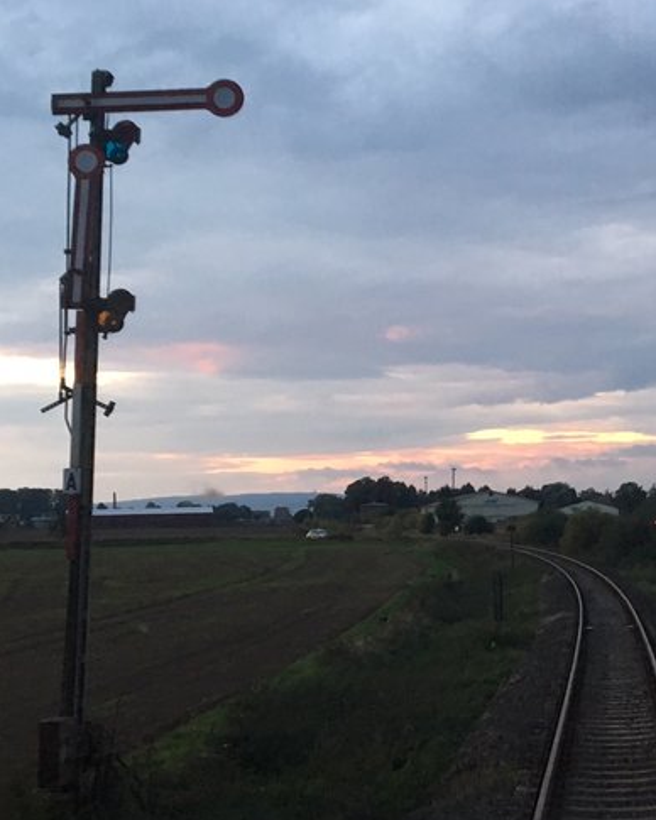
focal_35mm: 70
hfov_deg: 21.5
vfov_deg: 27.1
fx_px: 1699
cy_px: 436
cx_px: 565
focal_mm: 4.15
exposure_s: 1/33
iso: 64
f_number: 2.2
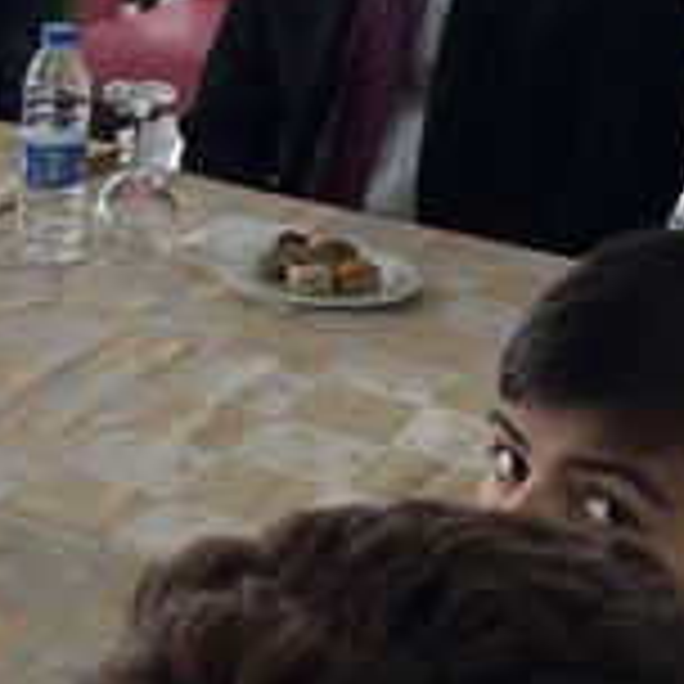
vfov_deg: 15.4
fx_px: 2526
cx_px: -194
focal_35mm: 113
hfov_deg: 14.8
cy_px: 279
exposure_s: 1/100
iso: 32
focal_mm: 4.15
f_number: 2.2
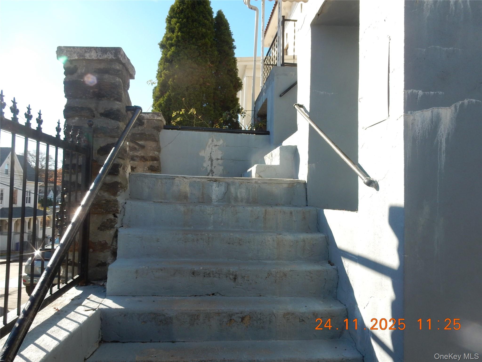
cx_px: 241
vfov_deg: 54.9
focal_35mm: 25
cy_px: 181
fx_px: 348
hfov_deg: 69.4
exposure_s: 1/400
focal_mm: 4.5
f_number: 4.2
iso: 125
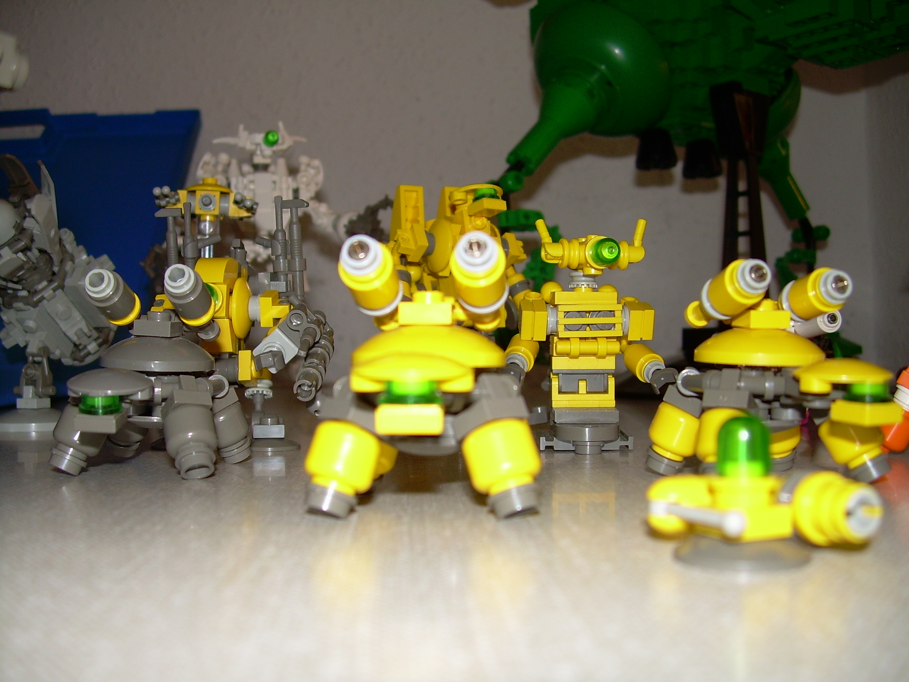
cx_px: 454
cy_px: 341
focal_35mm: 38
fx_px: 998
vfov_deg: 37.7
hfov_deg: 49.0
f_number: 2.8
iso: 50
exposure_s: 1/60
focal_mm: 6.3
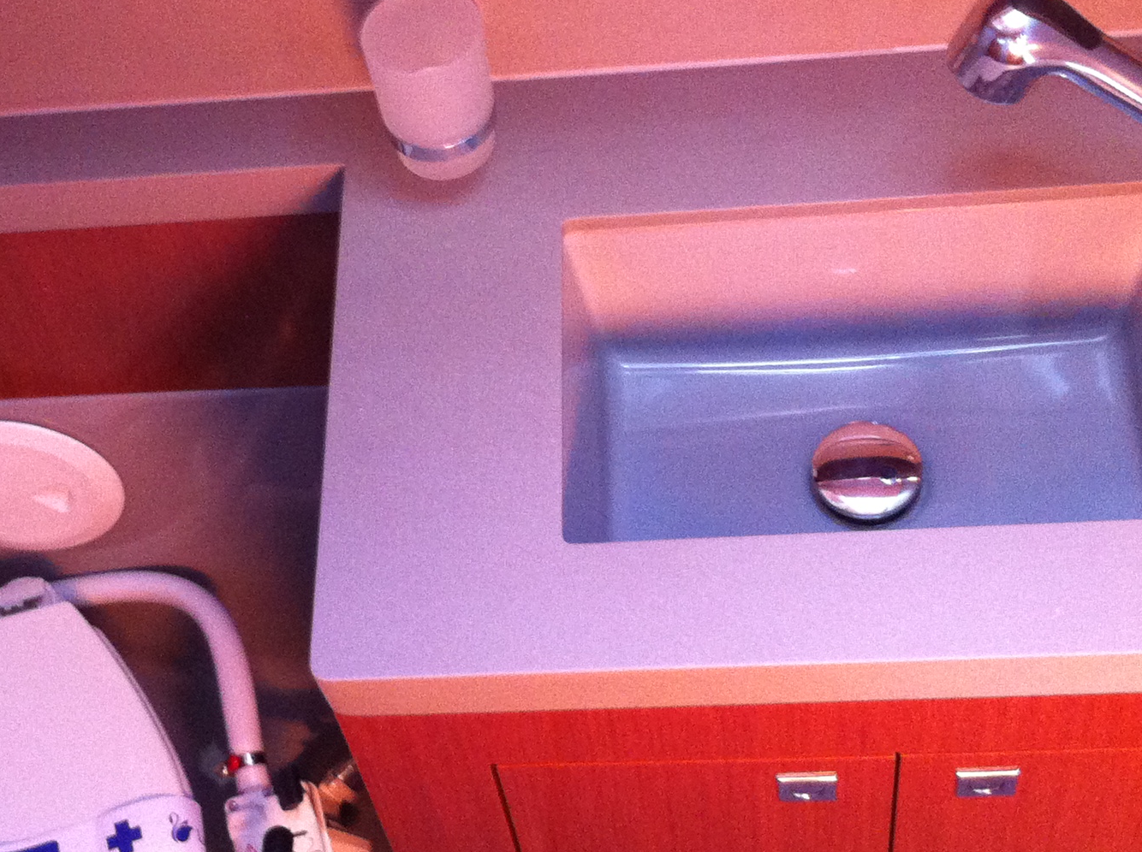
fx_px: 2240
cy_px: 369
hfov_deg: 28.6
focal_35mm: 68
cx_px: 485
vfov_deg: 21.5
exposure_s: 1/15
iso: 320
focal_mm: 3.85
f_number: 2.8
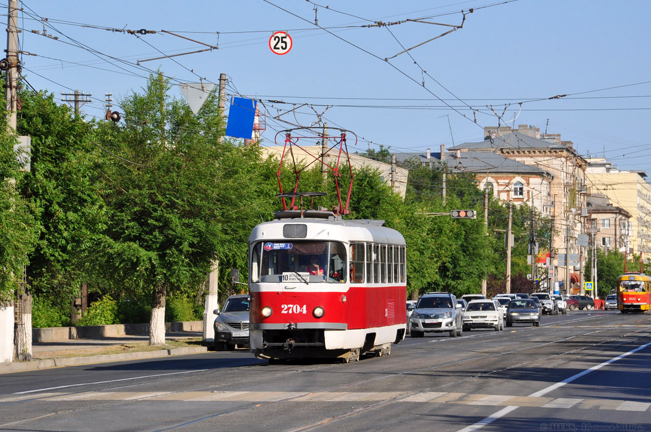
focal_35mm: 155
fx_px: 2800
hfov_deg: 13.3
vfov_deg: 8.8
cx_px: 324
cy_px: 209
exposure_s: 1/500
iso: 200
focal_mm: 98
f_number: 8
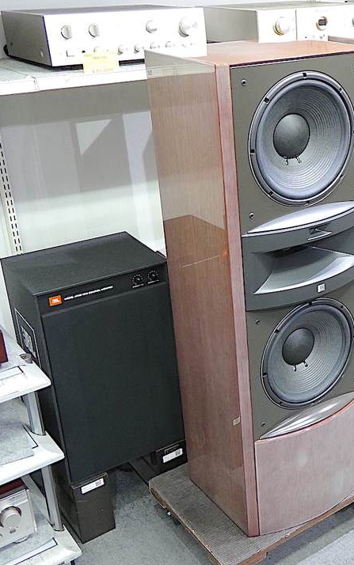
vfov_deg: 42.6
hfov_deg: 26.3
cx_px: 337
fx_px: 725
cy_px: 282
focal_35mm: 47
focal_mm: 5.8
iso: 200
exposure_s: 1/5
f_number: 3.6
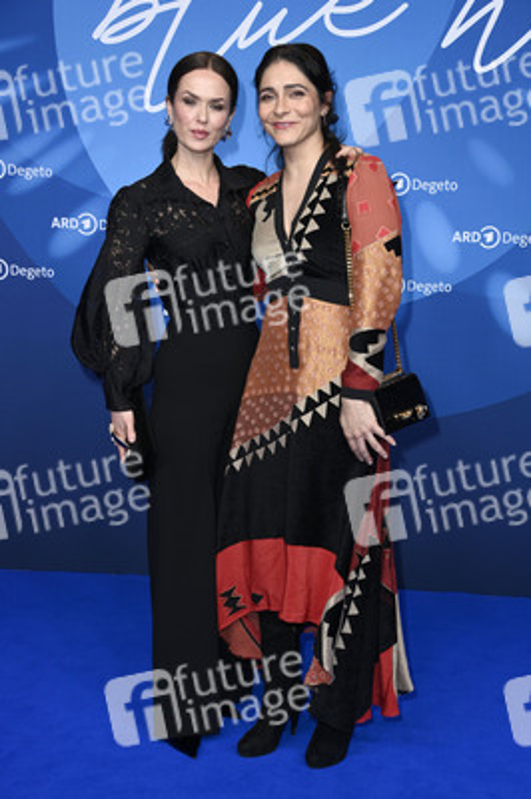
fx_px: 1219
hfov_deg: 24.6
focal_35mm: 55
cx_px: 266
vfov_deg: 36.3
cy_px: 400
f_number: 5.6
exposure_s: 1/250
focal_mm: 55
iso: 800
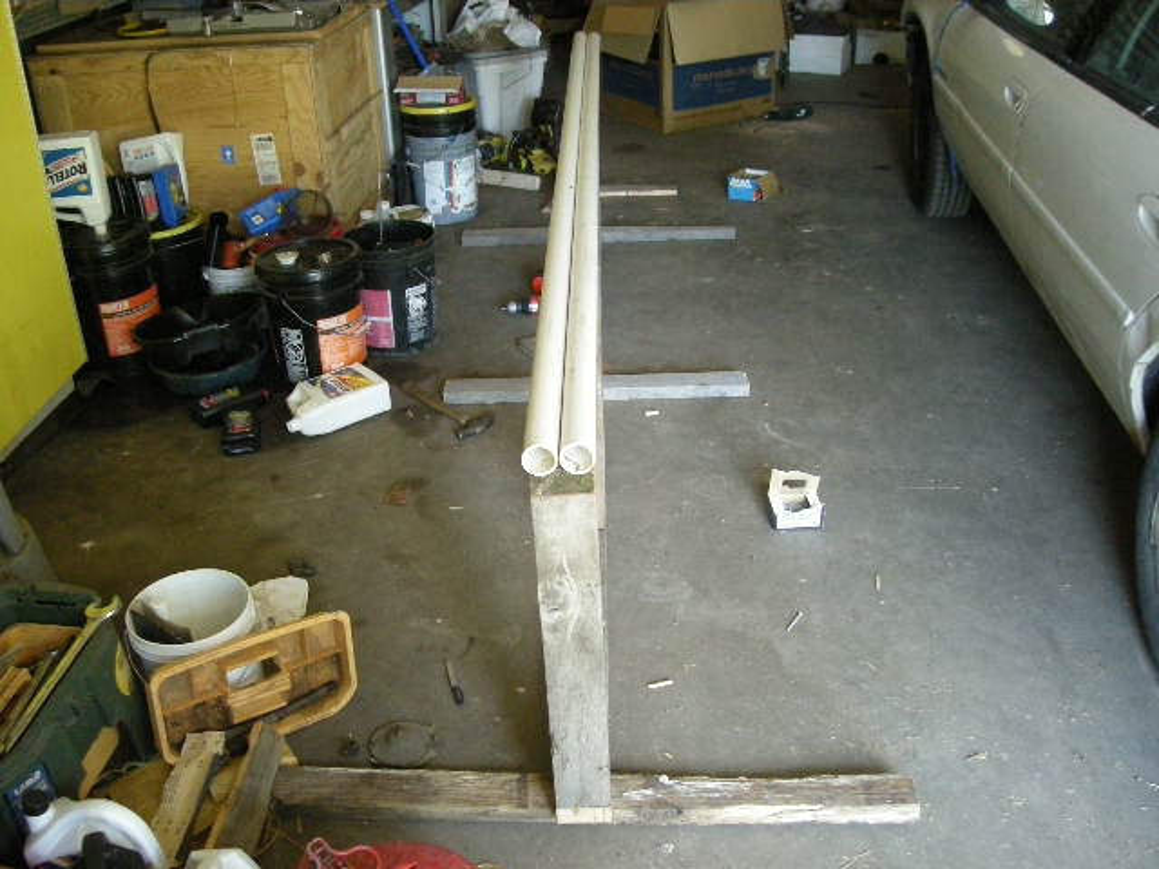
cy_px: 434
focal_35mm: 35
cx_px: 580
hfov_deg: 52.6
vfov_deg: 40.7
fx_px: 1172
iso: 400
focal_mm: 5.7
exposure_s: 1/35.8
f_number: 2.8
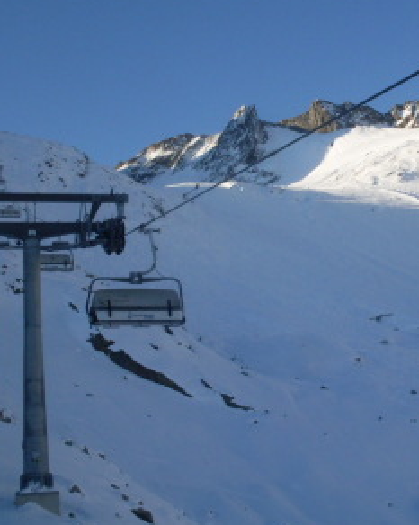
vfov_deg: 30.9
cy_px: 225
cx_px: 316
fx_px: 947
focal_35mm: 61
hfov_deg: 24.7
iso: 80
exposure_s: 1/180
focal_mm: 6.3
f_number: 8.4
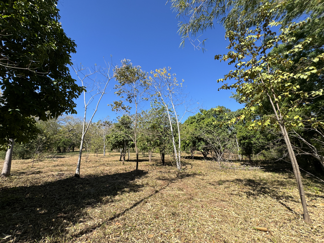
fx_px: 131
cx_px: 162
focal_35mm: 14
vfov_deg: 85.7
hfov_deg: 102.1
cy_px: 122
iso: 40
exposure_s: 1/1198
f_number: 2.2
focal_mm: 2.22
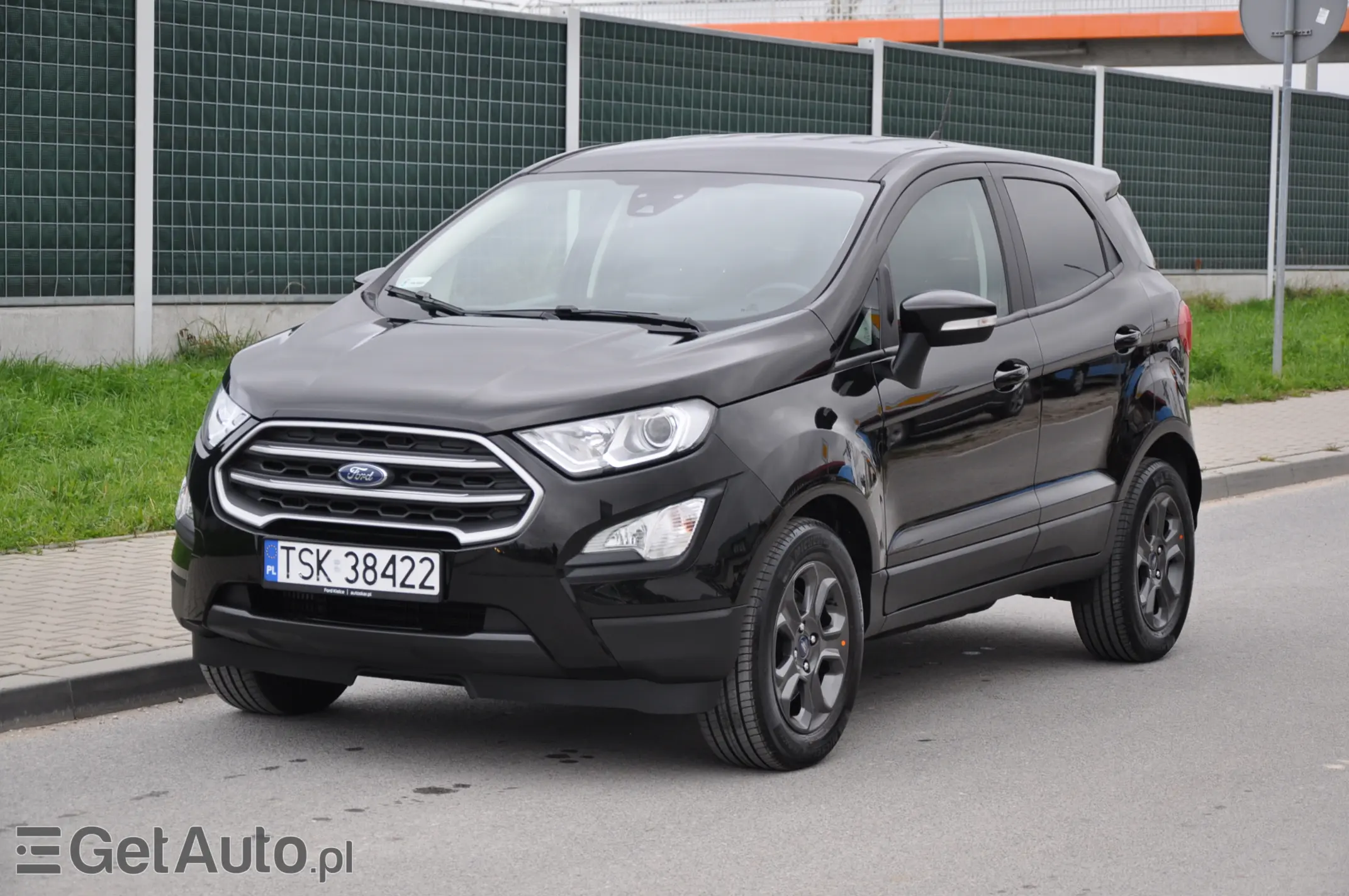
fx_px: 3481
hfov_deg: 21.9
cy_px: 448
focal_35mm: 93
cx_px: 674
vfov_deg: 14.7
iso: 400
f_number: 5.3
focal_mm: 62
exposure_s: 1/100
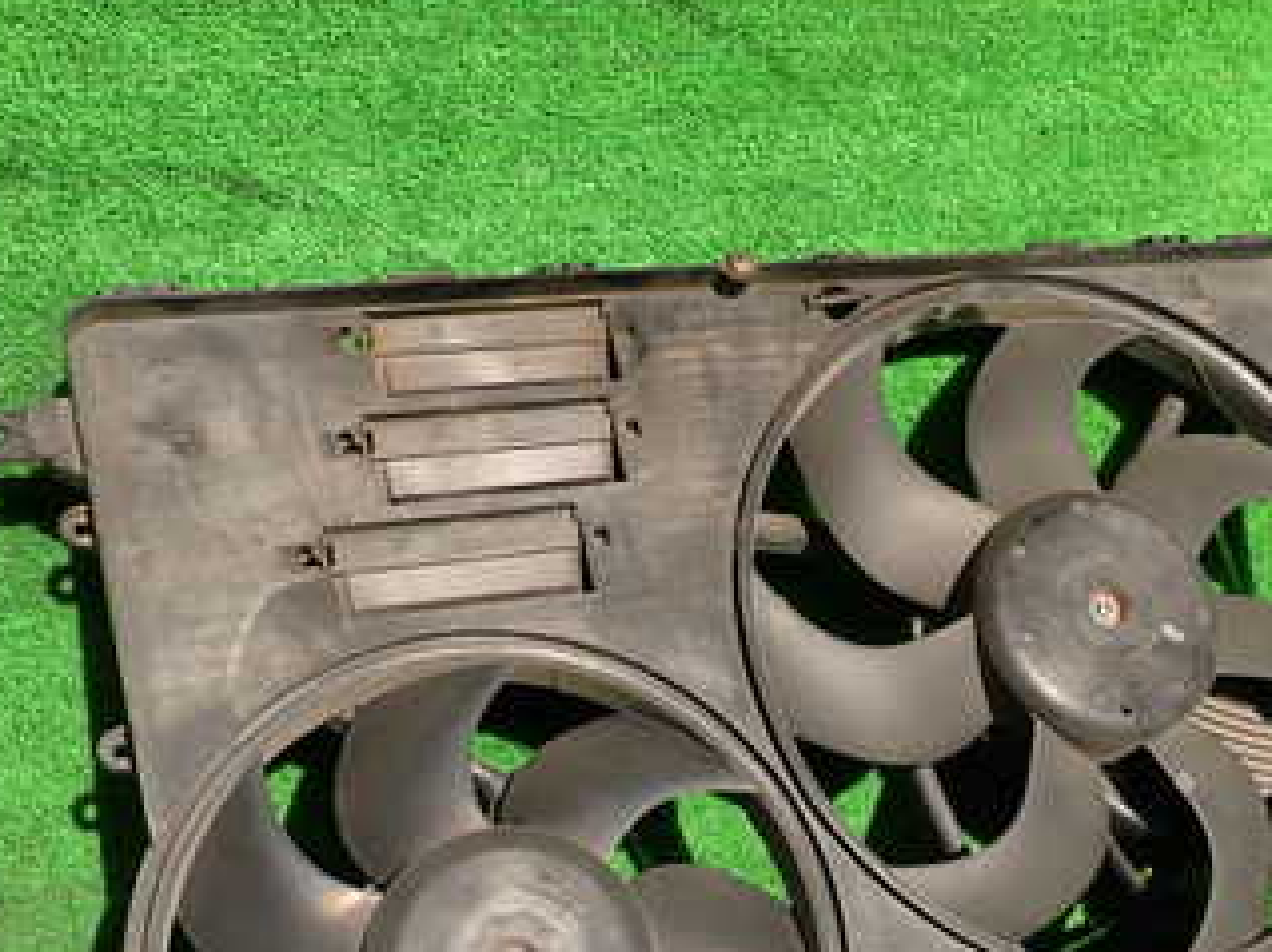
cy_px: 745
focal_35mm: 47
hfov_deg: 40.1
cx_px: 817
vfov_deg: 30.2
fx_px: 1726
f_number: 2.8
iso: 100
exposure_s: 1/640
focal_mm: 4.5
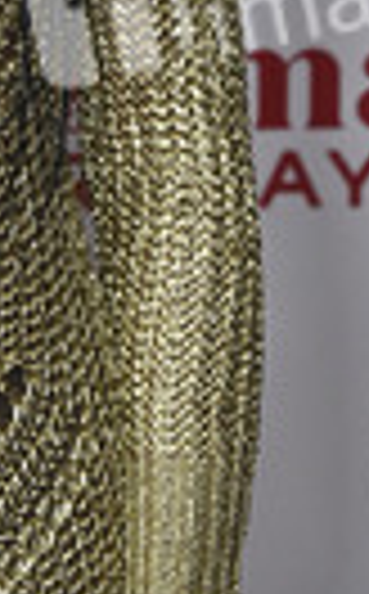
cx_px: -158
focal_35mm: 312
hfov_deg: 4.2
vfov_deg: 6.7
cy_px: -243
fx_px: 5042
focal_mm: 101
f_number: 5.6
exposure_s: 1/320
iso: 2500
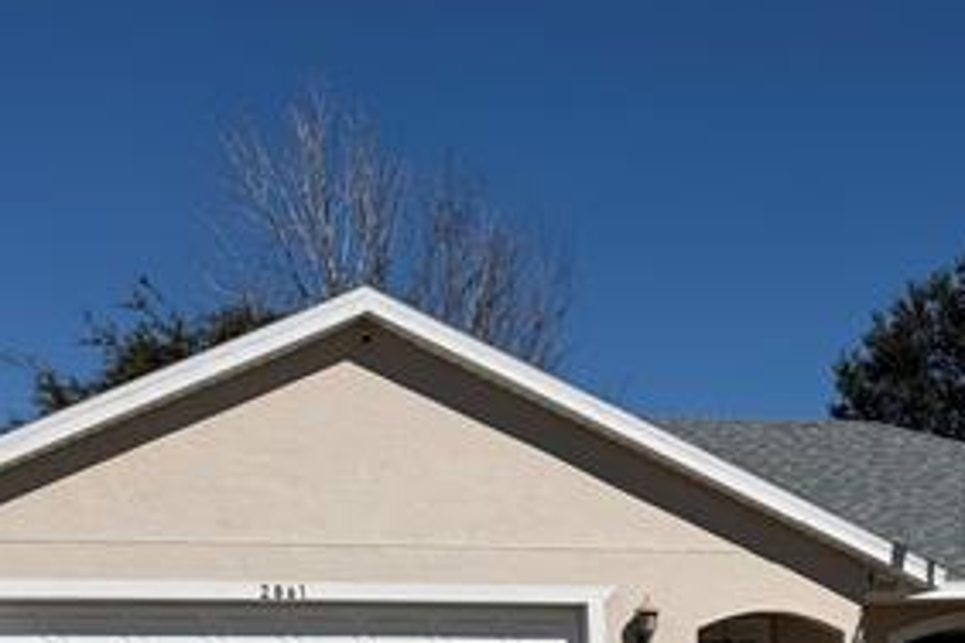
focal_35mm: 68
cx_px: 763
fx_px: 1823
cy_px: 1187
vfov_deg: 16.5
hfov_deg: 29.0
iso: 80
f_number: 1.78
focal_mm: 6.76
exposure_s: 1/11905
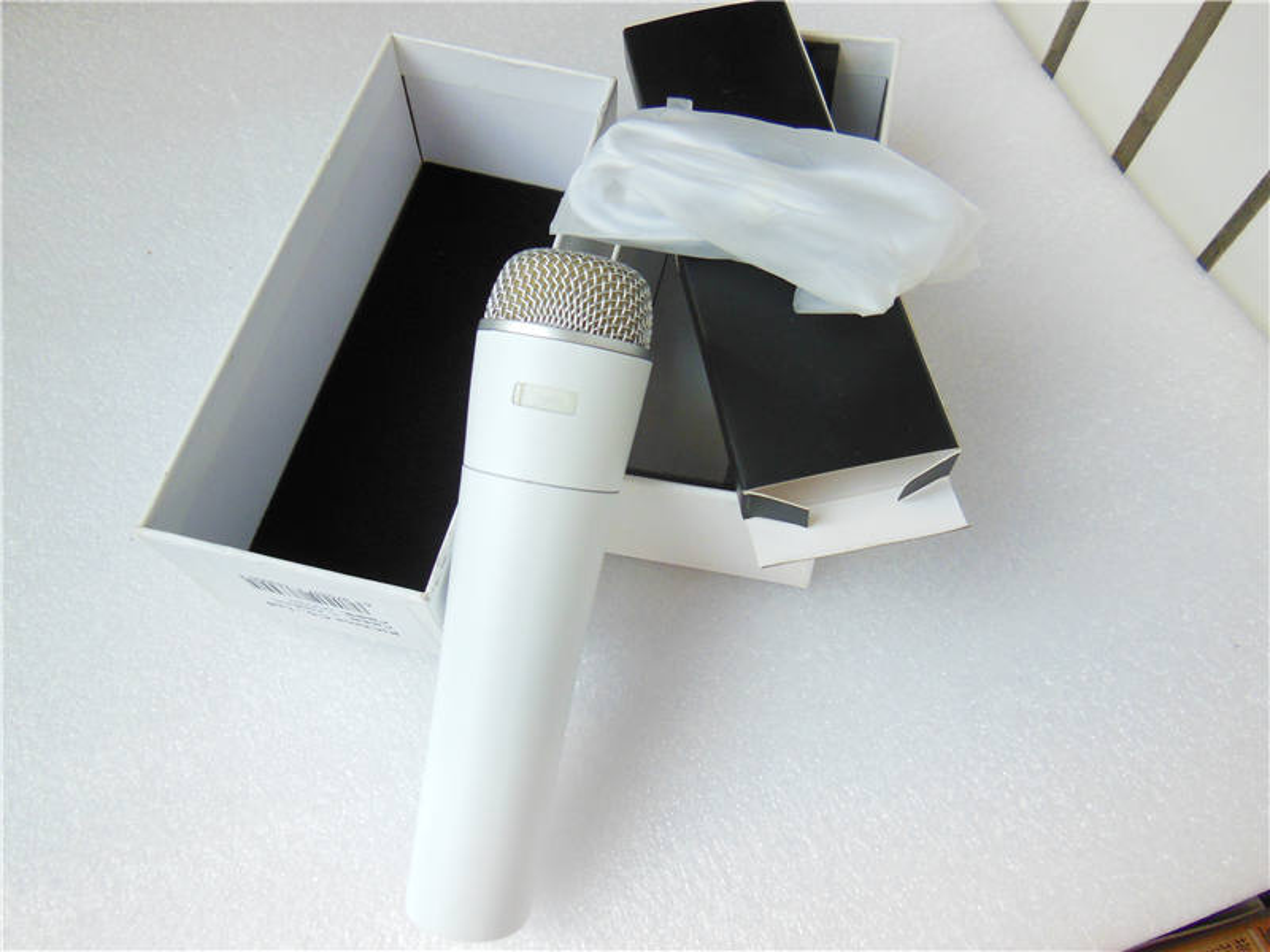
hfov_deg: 69.4
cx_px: 635
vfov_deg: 54.9
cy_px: 476
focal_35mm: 25
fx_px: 917
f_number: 3.5
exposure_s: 1/250
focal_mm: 4.5
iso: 400
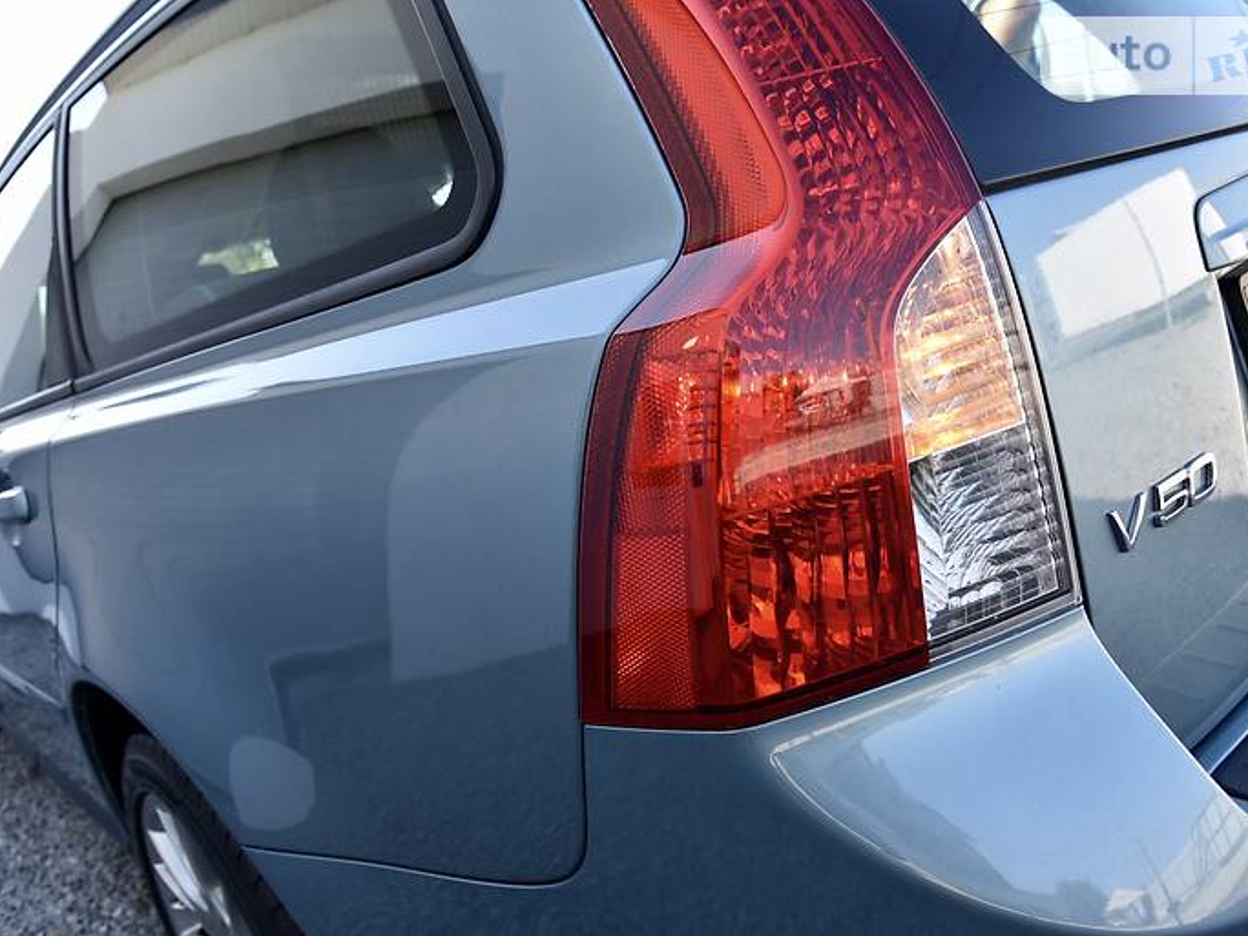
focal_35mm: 27
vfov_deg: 51.3
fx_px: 973
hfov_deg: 65.3
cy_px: 481
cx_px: 600
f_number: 7.1
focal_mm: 24
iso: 400
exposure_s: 1/200
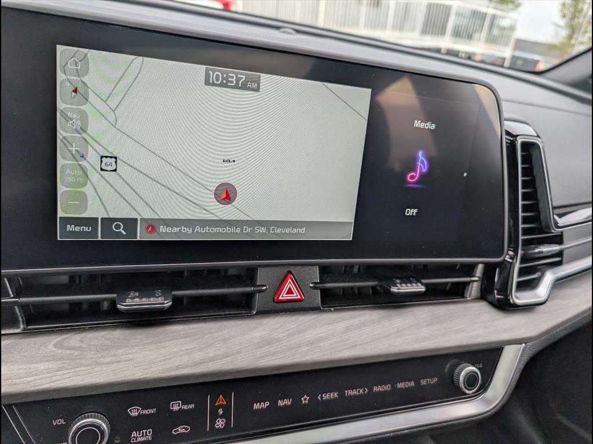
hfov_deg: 71.6
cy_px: 222
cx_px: 296
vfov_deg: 56.8
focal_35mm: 24
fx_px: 411
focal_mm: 6.9
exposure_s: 1/145
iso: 26
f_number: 1.68
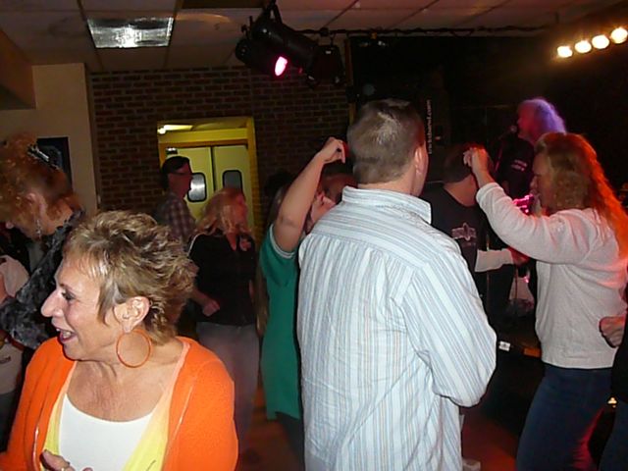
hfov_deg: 52.6
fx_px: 635
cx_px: 314
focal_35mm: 35
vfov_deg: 40.7
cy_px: 236
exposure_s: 1/30
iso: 800
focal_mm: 5.2
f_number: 2.8
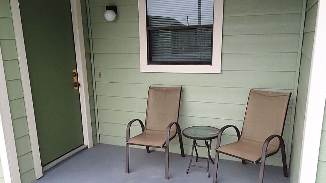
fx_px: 277
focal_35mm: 32
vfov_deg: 36.5
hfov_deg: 61.0
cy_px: 112
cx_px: 162
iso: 32
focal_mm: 4.15
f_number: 2.2
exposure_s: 1/238
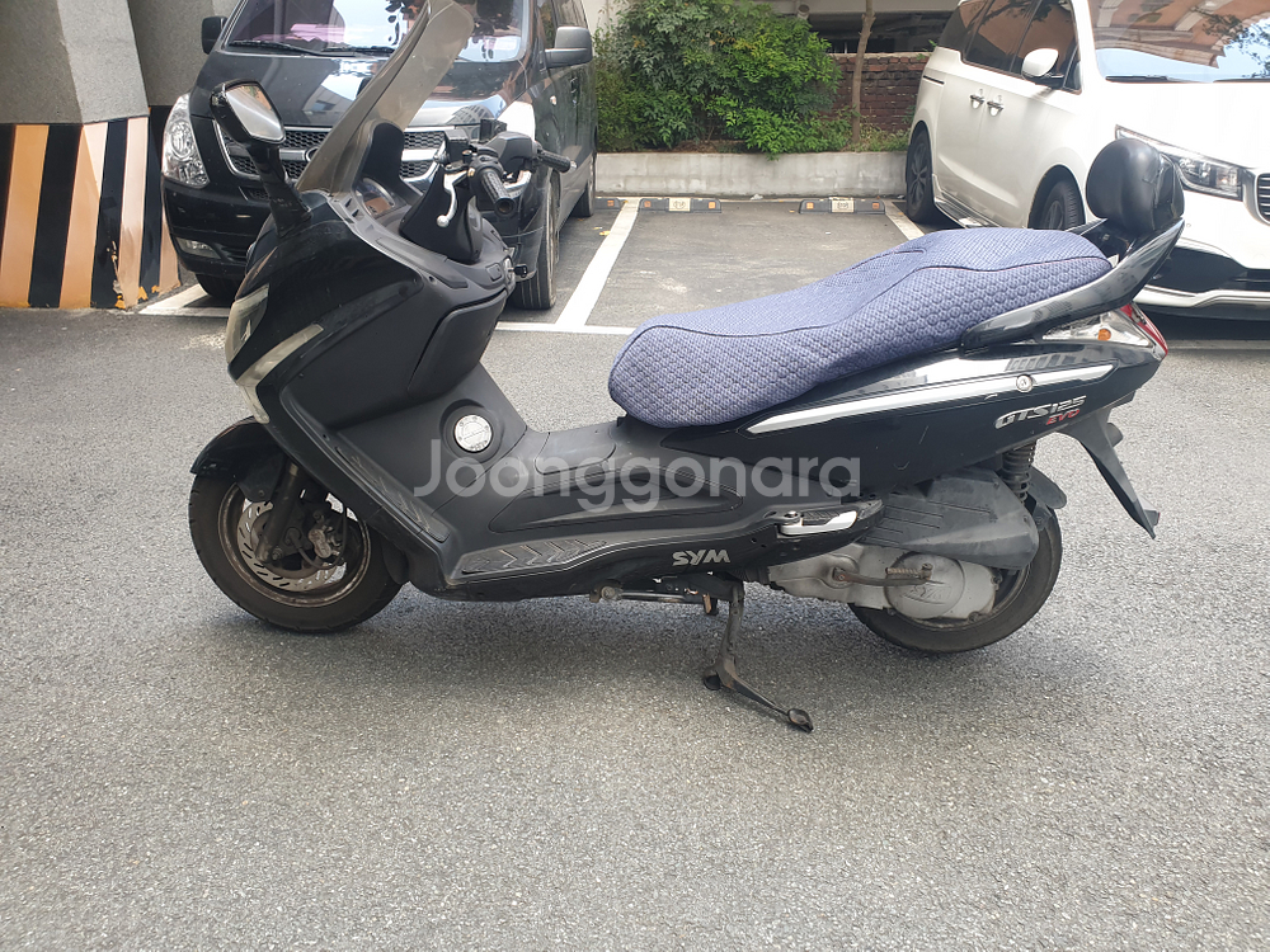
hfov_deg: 67.3
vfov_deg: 53.1
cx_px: 635
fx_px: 954
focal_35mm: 26
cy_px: 476
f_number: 2.4
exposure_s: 1/60
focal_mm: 4.3
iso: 80
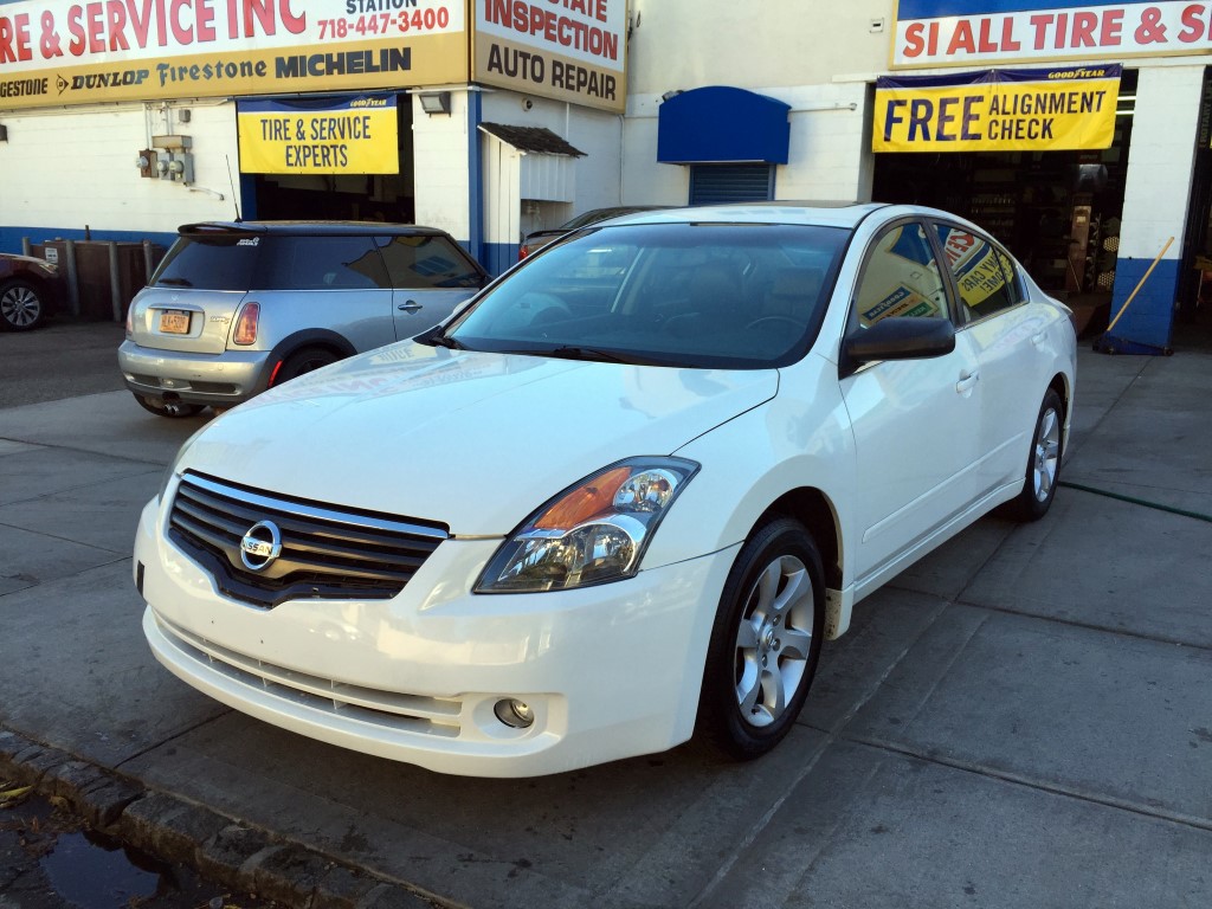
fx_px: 1015
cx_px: 606
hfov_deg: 61.7
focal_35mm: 29
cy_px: 454
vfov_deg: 48.2
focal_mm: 4.15
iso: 32
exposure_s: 1/430
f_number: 2.2
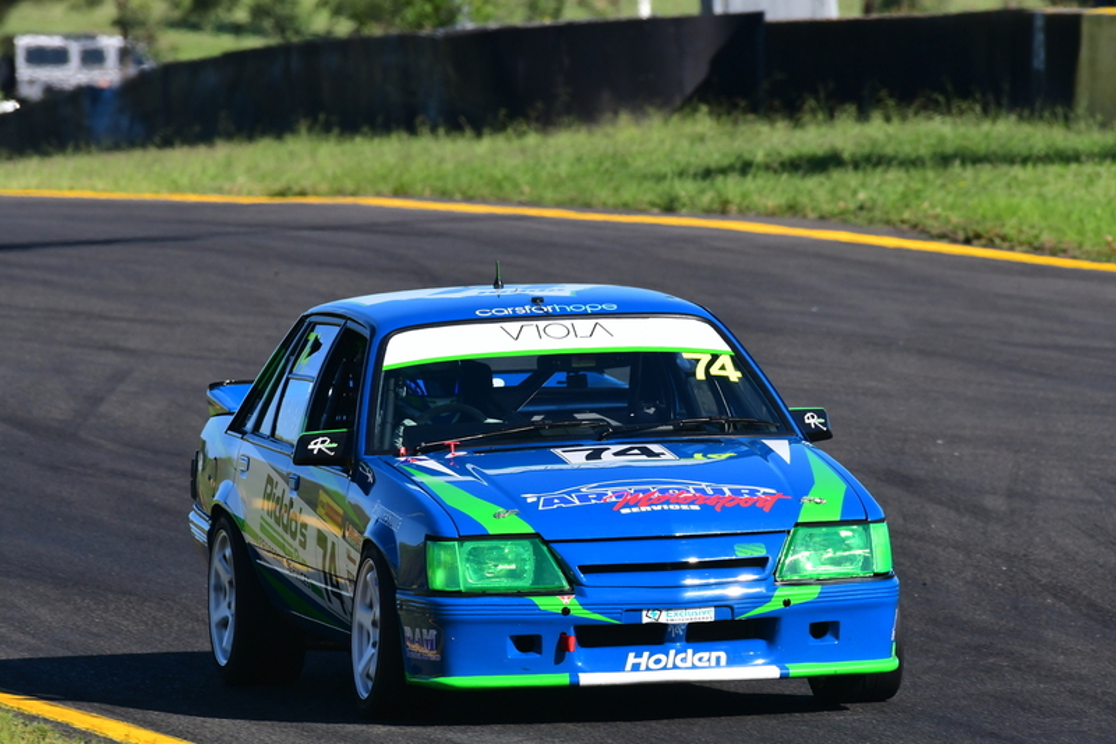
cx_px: 558
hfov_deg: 2.8
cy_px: 372
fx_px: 23244
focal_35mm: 750
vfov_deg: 1.8
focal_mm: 500
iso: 500
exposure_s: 1/640
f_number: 11
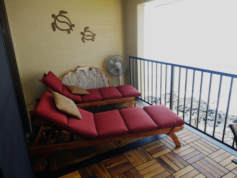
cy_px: 89
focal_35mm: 24
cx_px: 118
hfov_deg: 71.6
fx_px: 164
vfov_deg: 56.9
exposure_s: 1/160
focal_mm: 12
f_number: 3.5
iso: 200
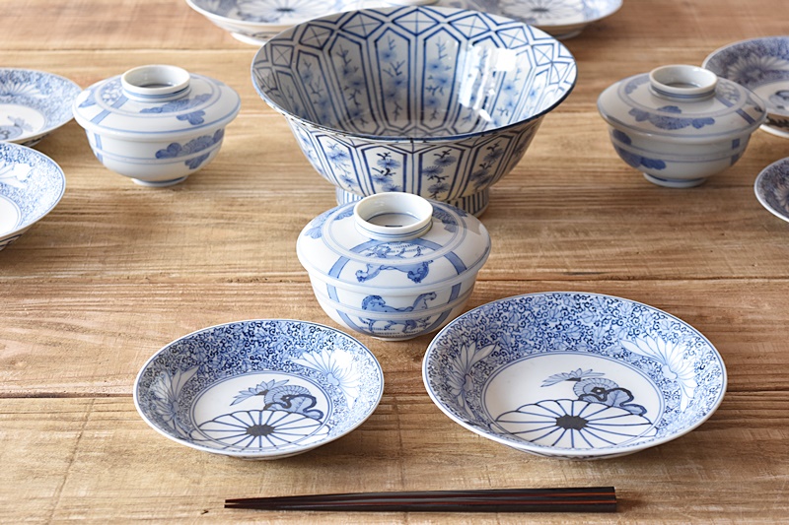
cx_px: 394
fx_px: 1808
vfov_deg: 16.5
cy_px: 262
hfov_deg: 24.6
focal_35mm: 82
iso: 400
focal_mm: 55
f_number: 5.6
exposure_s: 1/4
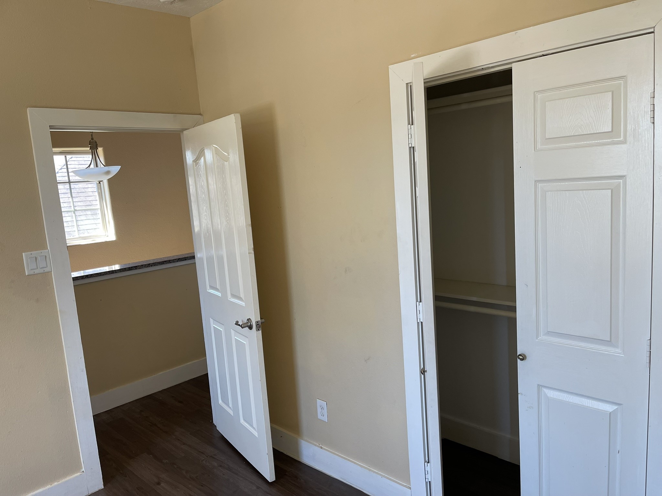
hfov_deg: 69.4
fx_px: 478
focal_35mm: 25
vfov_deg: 54.9
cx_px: 331
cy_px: 248
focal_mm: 5.1
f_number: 1.6
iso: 125
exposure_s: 1/121
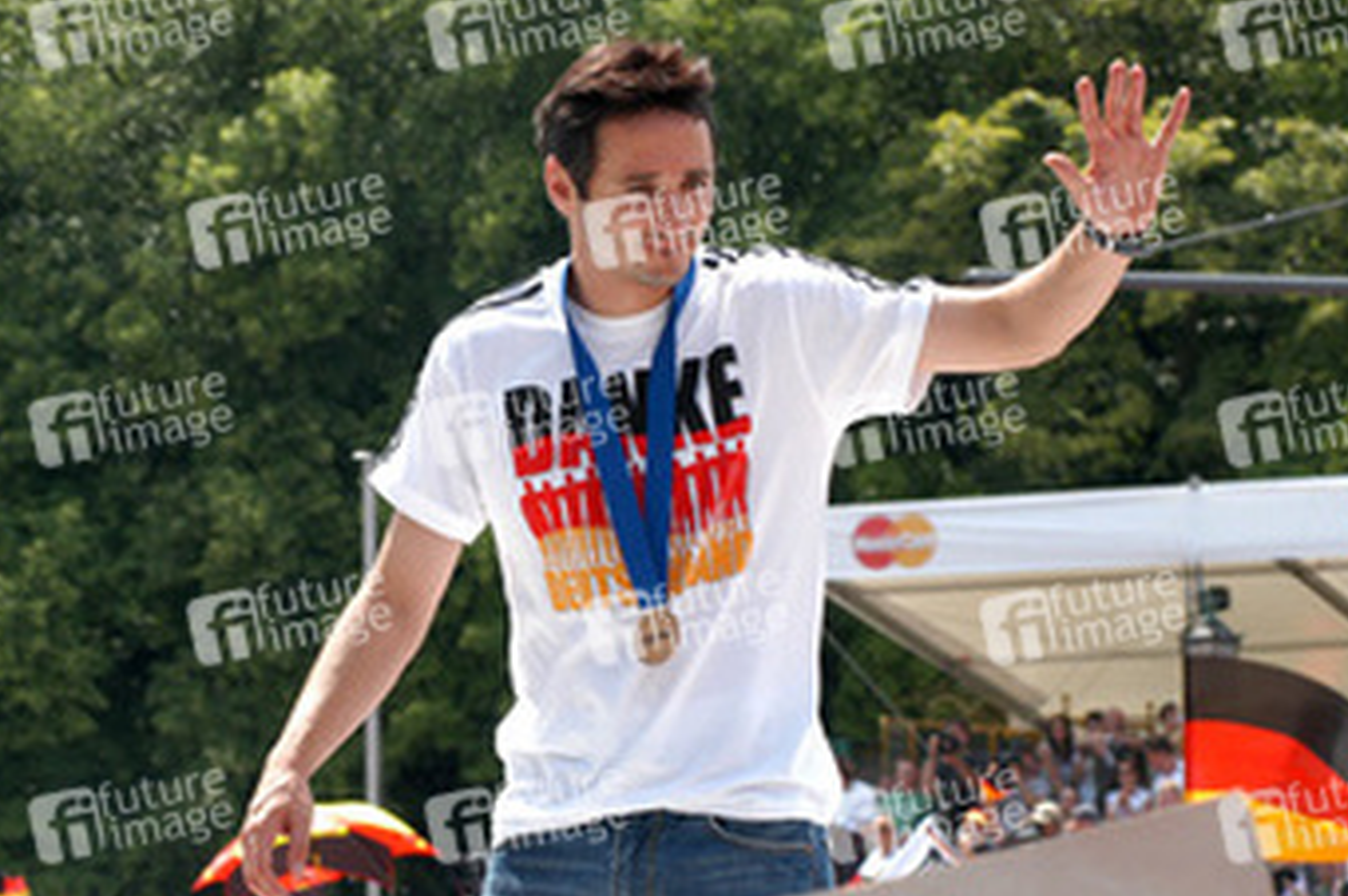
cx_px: 581
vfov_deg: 8.6
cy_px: 519
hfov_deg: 12.9
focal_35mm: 159
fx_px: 5948
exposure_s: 1/180
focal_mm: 80
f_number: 9
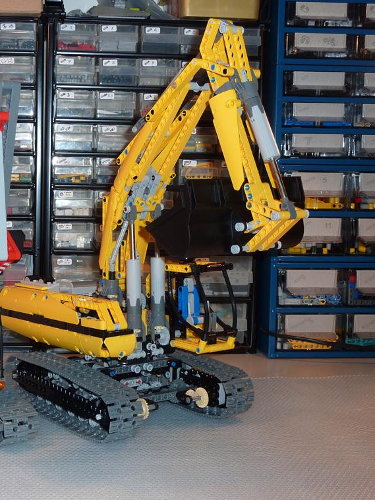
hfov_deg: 26.7
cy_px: 248
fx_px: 780
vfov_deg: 35.5
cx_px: 93
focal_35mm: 54
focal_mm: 6.5
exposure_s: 1/30
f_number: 3.6
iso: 100
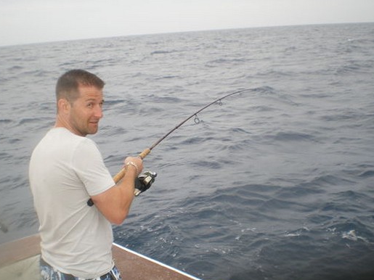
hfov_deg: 42.9
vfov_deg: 32.9
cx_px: 195
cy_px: 147
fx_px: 475
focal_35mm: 44
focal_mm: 6.3
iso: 50
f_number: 4.6
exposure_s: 1/200
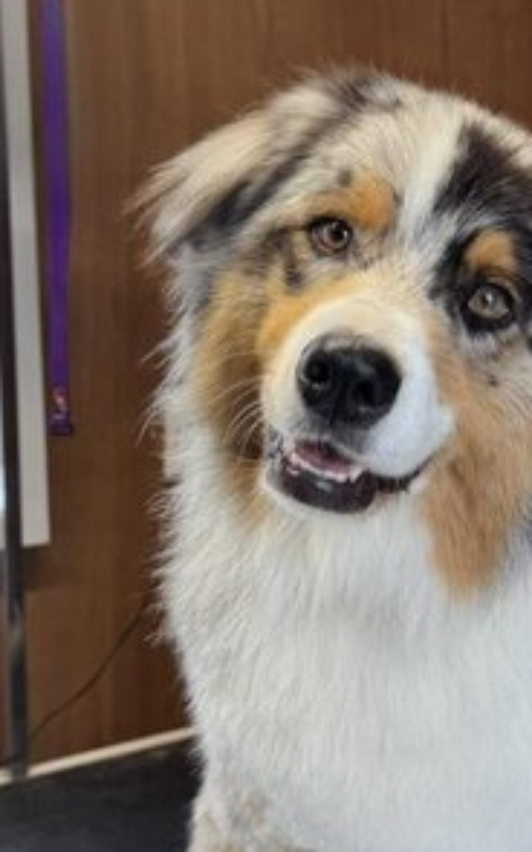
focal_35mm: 46
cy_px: 663
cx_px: 416
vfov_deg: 41.9
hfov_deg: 27.5
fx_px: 1069
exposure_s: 1/100
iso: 80
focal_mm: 6.76
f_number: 1.78
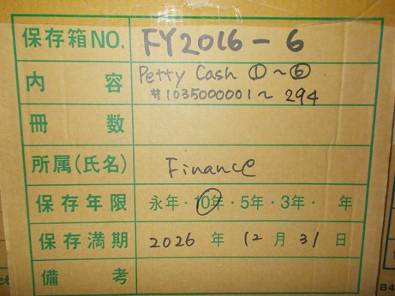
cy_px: 148
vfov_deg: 53.1
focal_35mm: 26
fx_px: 297
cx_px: 198
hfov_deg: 67.3
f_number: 3.2
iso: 200
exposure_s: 1/25
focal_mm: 4.6
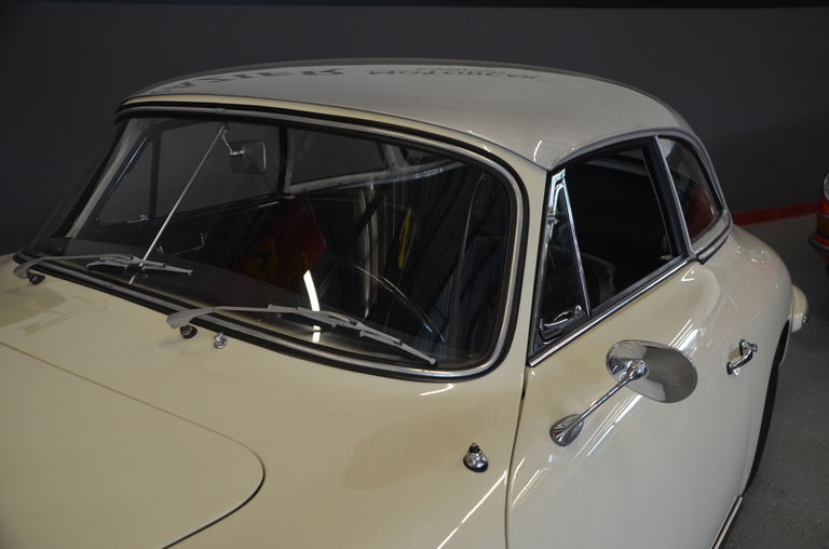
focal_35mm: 33
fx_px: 758
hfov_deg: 57.3
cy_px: 274
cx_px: 414
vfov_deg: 39.8
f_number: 3.8
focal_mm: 22
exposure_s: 1/40
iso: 800
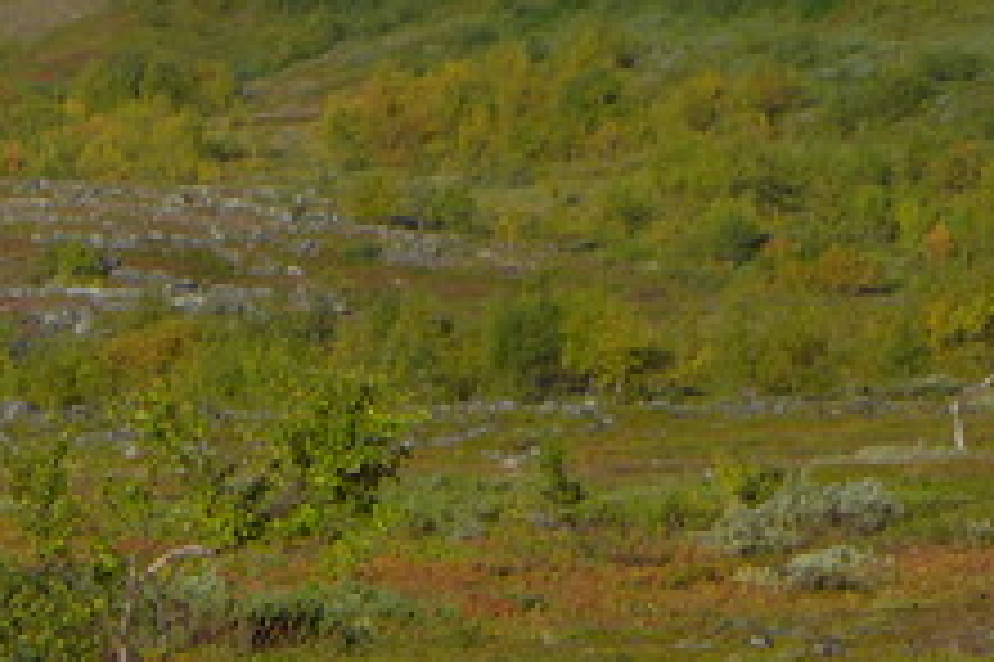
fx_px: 8084
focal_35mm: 293
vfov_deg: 4.7
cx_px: -344
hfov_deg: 7.0
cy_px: 131
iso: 80
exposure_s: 1/1600
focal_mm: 17.7
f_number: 2.8
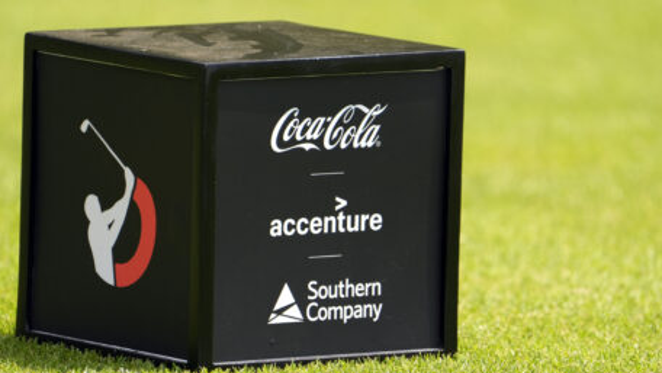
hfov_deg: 2.5
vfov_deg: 1.4
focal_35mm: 870
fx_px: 15279
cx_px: 354
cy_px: 201
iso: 800
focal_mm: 600
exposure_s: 1/1600
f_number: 6.3
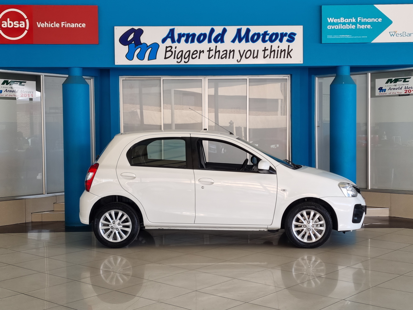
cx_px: 206
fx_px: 310
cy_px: 155
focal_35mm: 26
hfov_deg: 67.3
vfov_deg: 53.1
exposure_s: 1/145
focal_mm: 5.4
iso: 50
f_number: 1.8
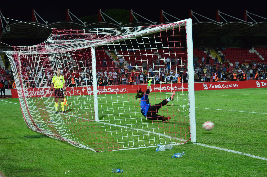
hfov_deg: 27.0
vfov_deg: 18.1
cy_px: 88
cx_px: 134
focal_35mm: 75
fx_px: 555
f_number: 8
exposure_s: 1/200
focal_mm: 50
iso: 3200
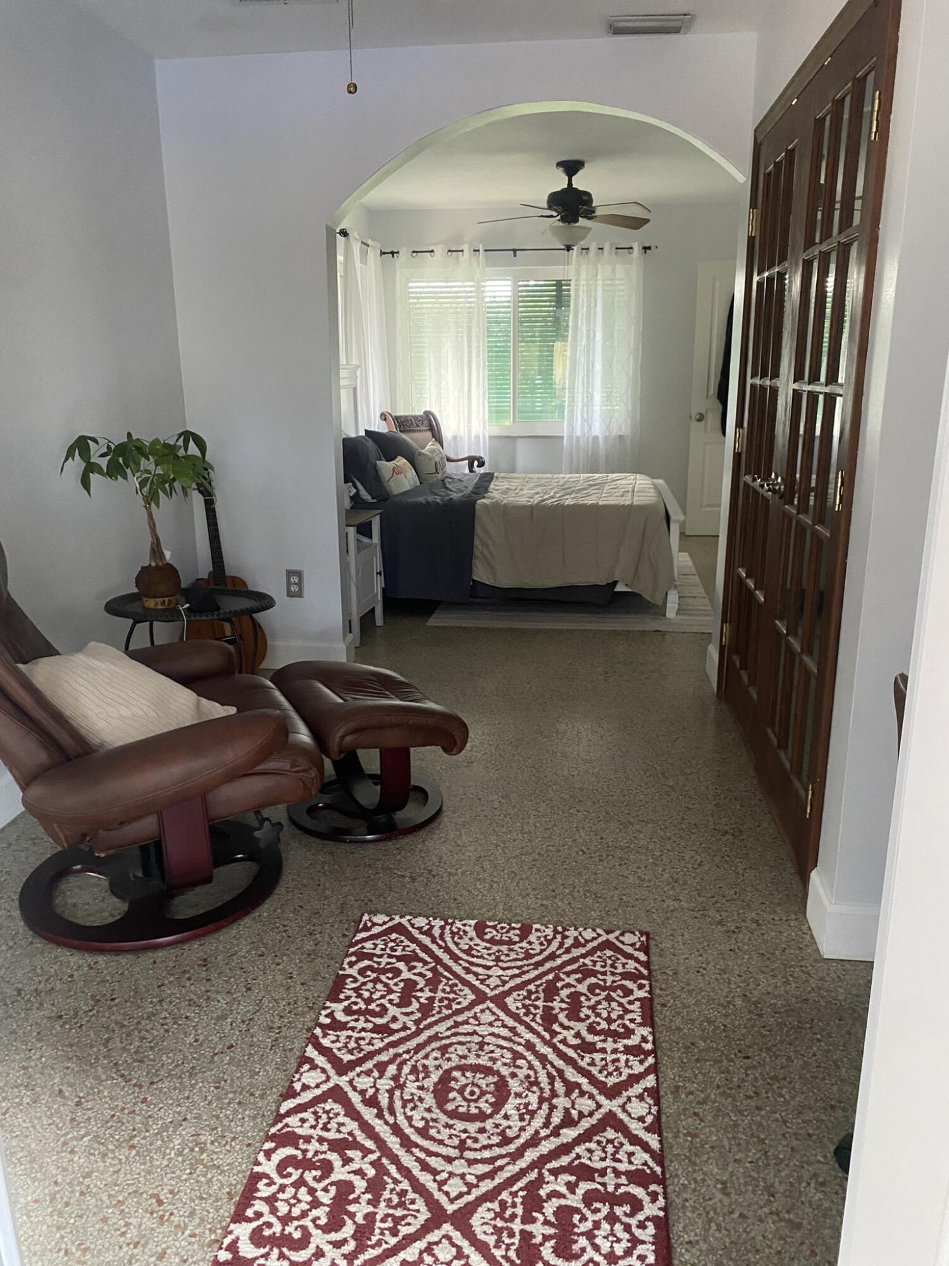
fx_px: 950
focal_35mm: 26
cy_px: 633
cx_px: 474
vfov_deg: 67.3
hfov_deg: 53.1
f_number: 1.8
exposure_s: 1/40
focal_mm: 4.25
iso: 640
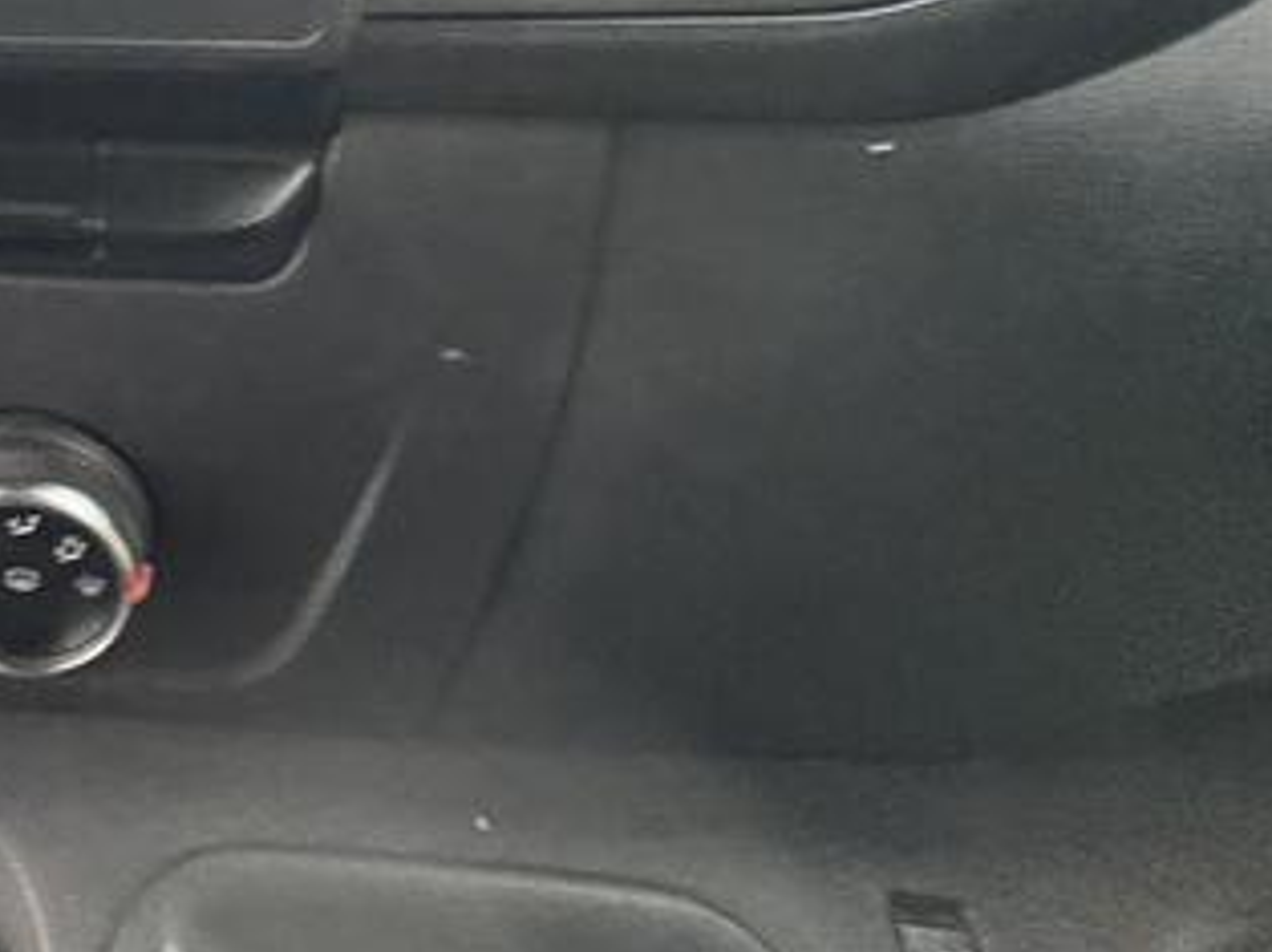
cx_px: -81
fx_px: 1469
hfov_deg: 39.5
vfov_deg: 30.7
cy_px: -174
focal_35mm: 40
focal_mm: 2.22
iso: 800
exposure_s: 1/42
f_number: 2.2
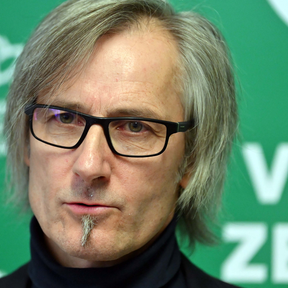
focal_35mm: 290
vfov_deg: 6.0
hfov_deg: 6.0
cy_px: 151
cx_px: 116
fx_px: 2730
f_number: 2.8
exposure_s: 1/500
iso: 4000
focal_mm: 175
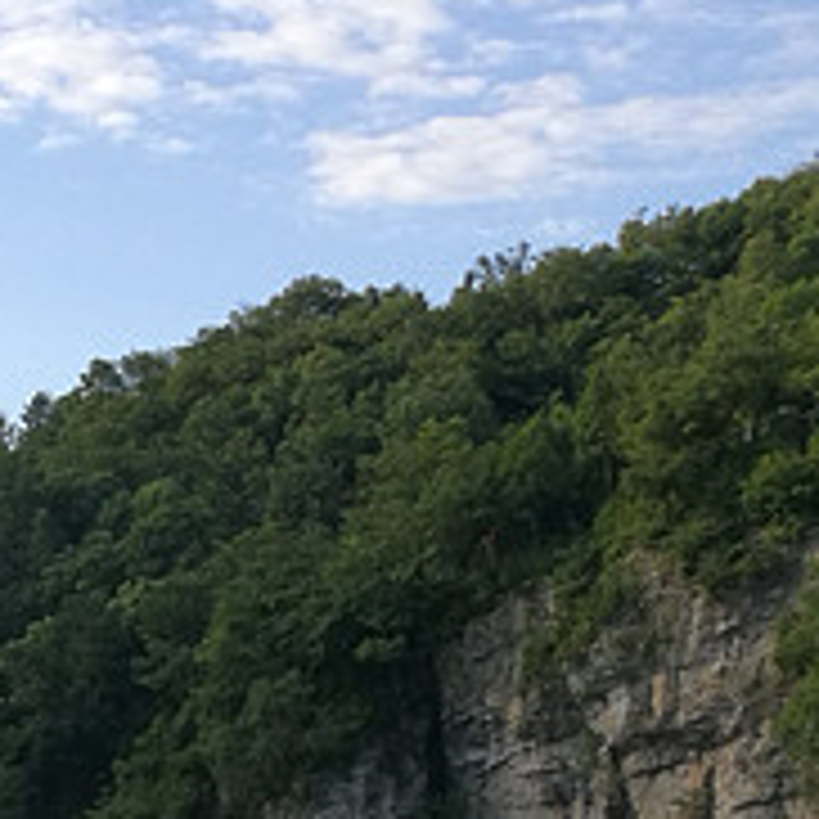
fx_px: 2811
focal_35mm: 105
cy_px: 1300
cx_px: -122
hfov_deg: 16.0
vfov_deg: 15.1
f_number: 2.2
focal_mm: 4.5
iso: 50
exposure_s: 1/384
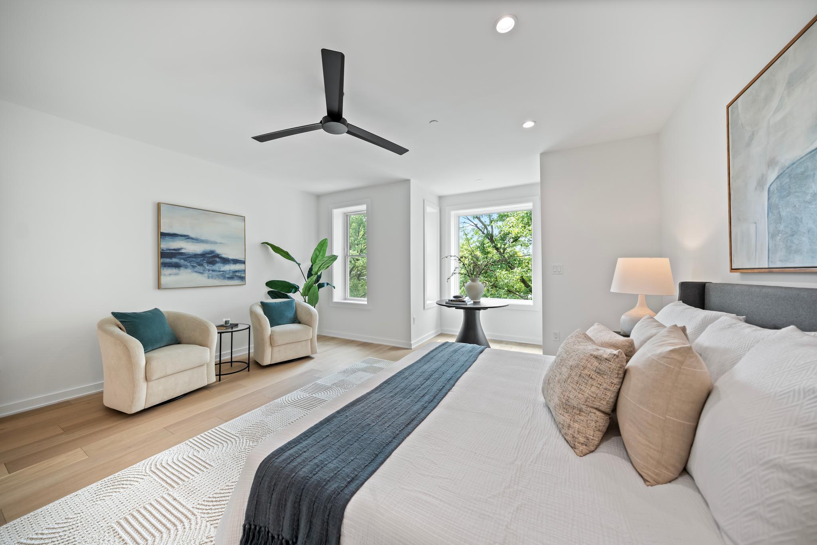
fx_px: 272
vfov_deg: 90.0
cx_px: 408
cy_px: 272
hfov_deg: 112.6
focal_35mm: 12
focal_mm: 12
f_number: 4
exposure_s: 1/40
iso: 800
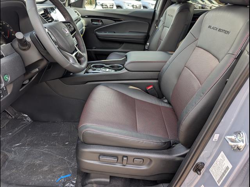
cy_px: 94
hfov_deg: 71.6
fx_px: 173
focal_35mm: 24
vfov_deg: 56.8
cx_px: 125
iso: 24
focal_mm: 6.9
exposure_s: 1/74.6
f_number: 1.68
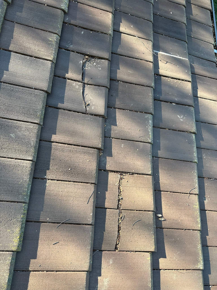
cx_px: 108
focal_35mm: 24
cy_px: 145
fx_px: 201
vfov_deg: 71.6
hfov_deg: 56.8
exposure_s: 1/386
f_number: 1.78
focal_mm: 6.86
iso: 80
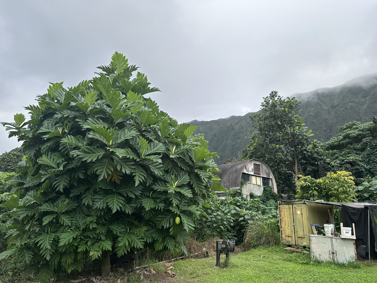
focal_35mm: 24
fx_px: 261
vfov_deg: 56.8
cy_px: 142
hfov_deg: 71.6
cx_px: 188
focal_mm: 6.86
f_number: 1.78
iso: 80
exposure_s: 1/2252
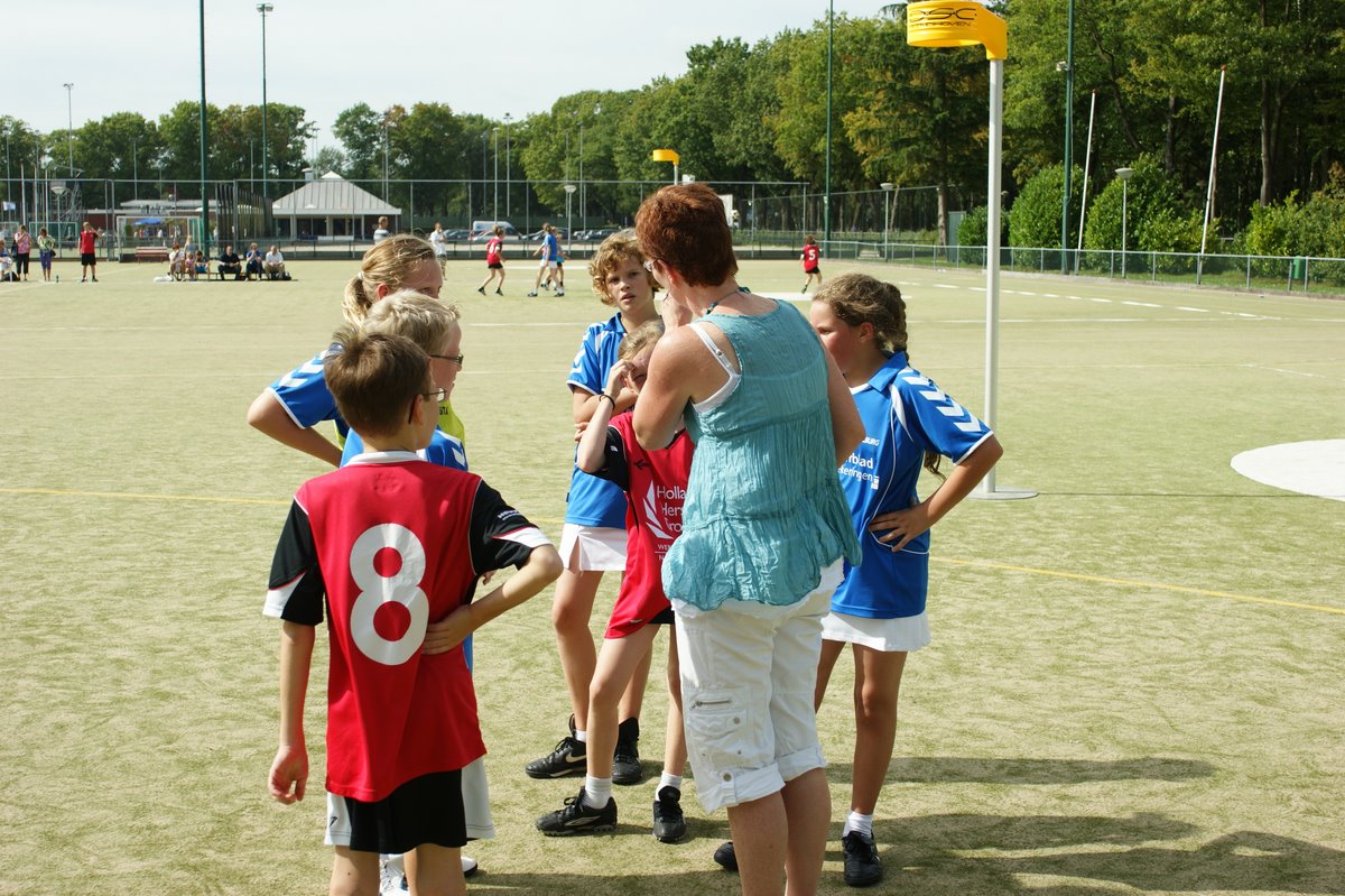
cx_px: 672
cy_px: 448
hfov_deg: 37.9
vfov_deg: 25.7
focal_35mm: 52
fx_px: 1961
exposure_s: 1/320
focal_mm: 35
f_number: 5.6
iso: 100
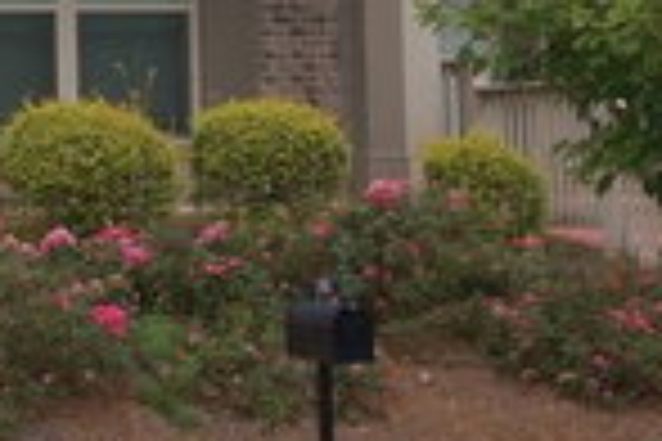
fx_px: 2519
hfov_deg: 14.4
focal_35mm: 137
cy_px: -146
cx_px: -167
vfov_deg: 9.8
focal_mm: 28
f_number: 5.6
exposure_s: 1/500
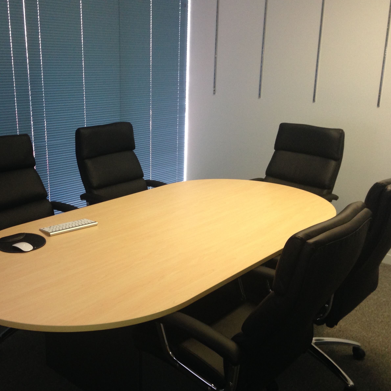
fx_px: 511
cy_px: 194
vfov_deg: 41.9
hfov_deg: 41.7
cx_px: 163
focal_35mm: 40
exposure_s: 1/20
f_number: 2.4
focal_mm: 4.12
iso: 125
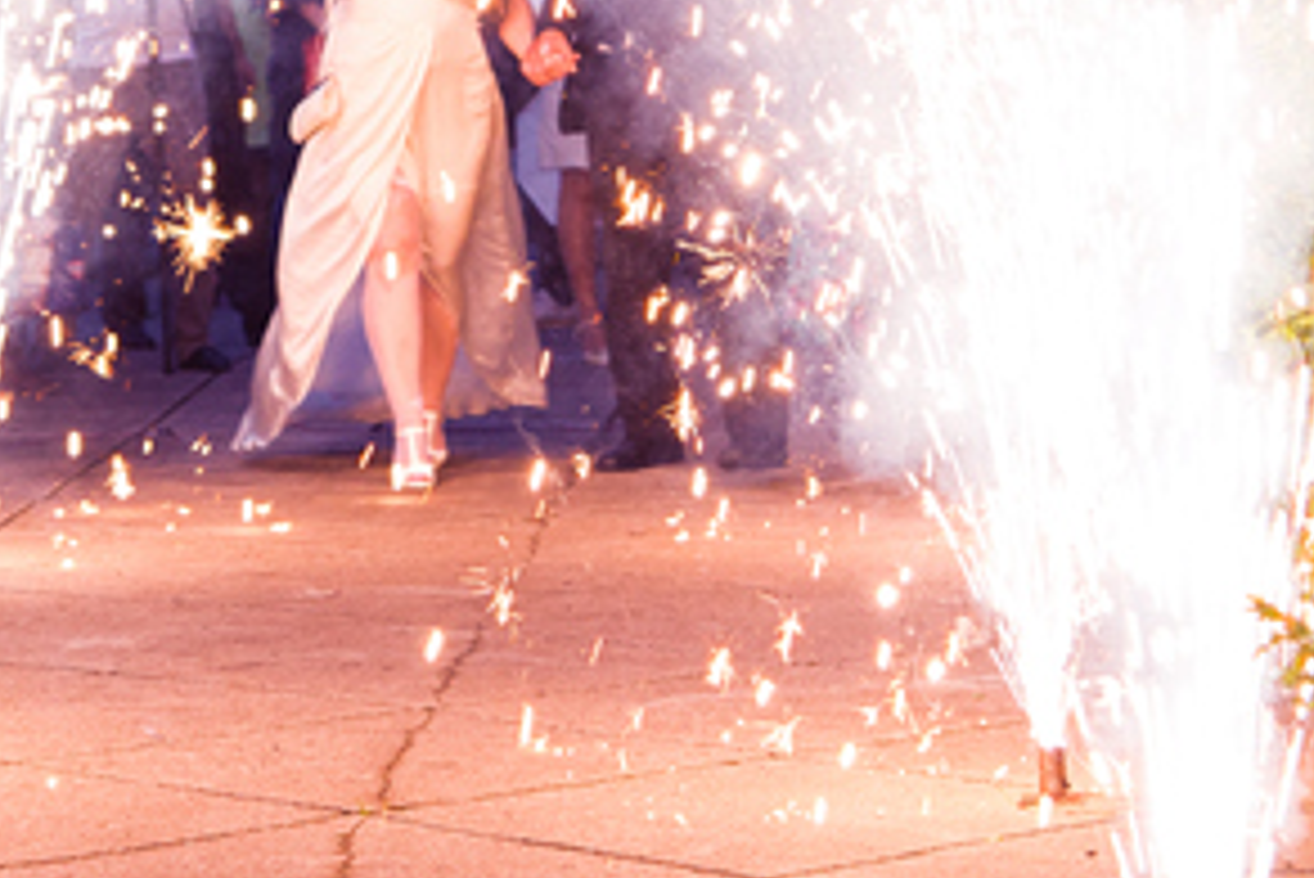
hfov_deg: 11.0
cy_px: -61
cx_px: 464
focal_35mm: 186
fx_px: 6792
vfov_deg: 7.4
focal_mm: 50
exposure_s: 1/90
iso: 500
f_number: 2.8
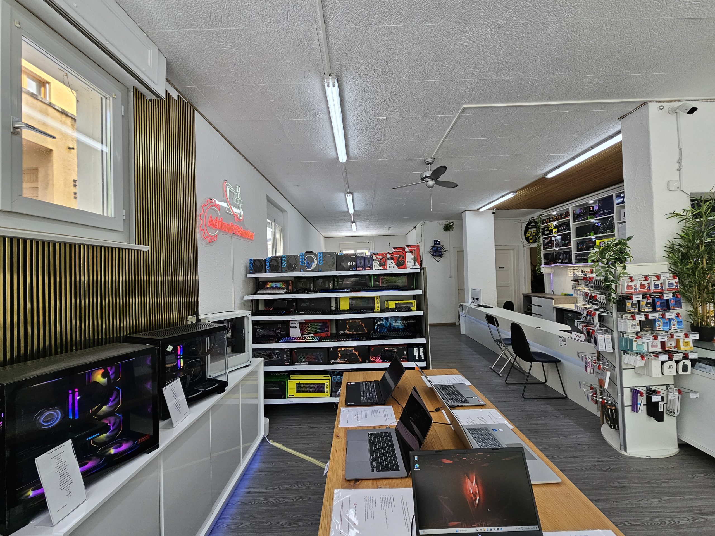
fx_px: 269
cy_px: 268
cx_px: 358
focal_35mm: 13
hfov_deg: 106.2
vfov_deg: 89.9
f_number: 2.2
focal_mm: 2.2
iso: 100
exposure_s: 1/148
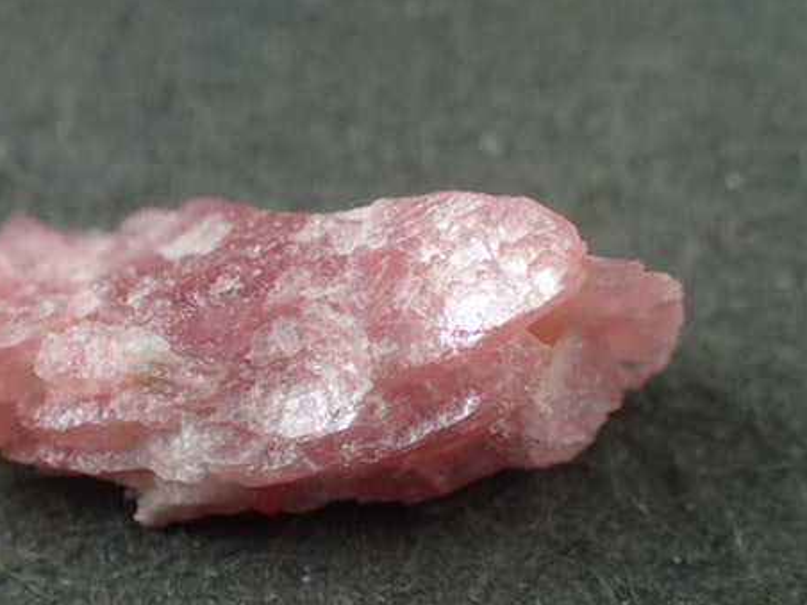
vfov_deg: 16.1
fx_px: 2145
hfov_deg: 21.3
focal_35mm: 92
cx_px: 296
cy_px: 307
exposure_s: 1/250
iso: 320
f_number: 3.8
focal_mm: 11.78
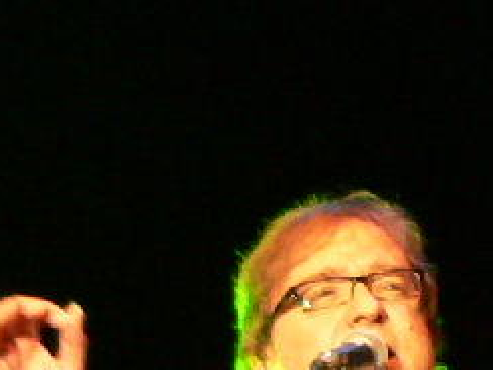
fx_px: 6922
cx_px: 865
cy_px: 613
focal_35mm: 486
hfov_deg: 4.0
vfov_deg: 3.0
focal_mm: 19.2
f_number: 2.8
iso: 400
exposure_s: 1/40
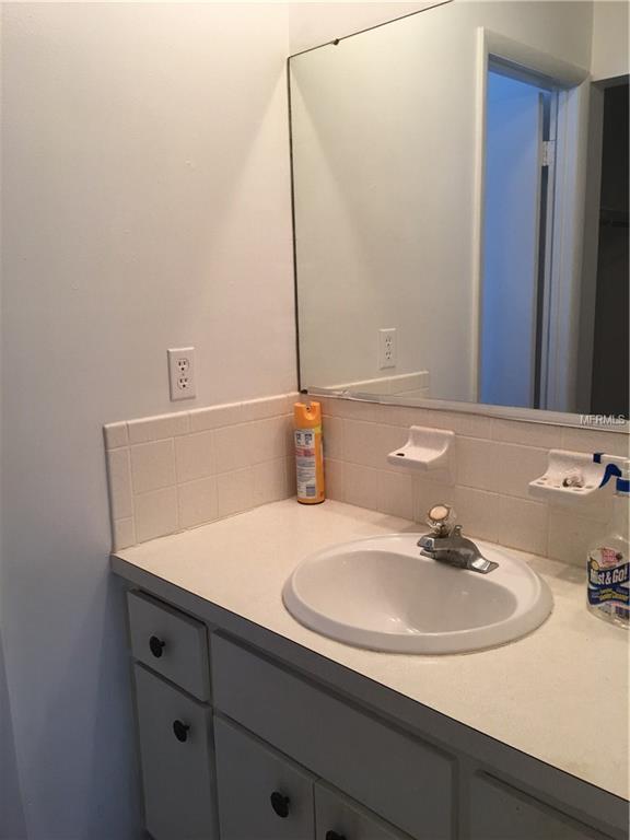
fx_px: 704
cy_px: 420
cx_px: 315
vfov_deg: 61.7
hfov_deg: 48.2
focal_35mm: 29
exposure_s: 1/15
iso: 25
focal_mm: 4.15
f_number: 2.2
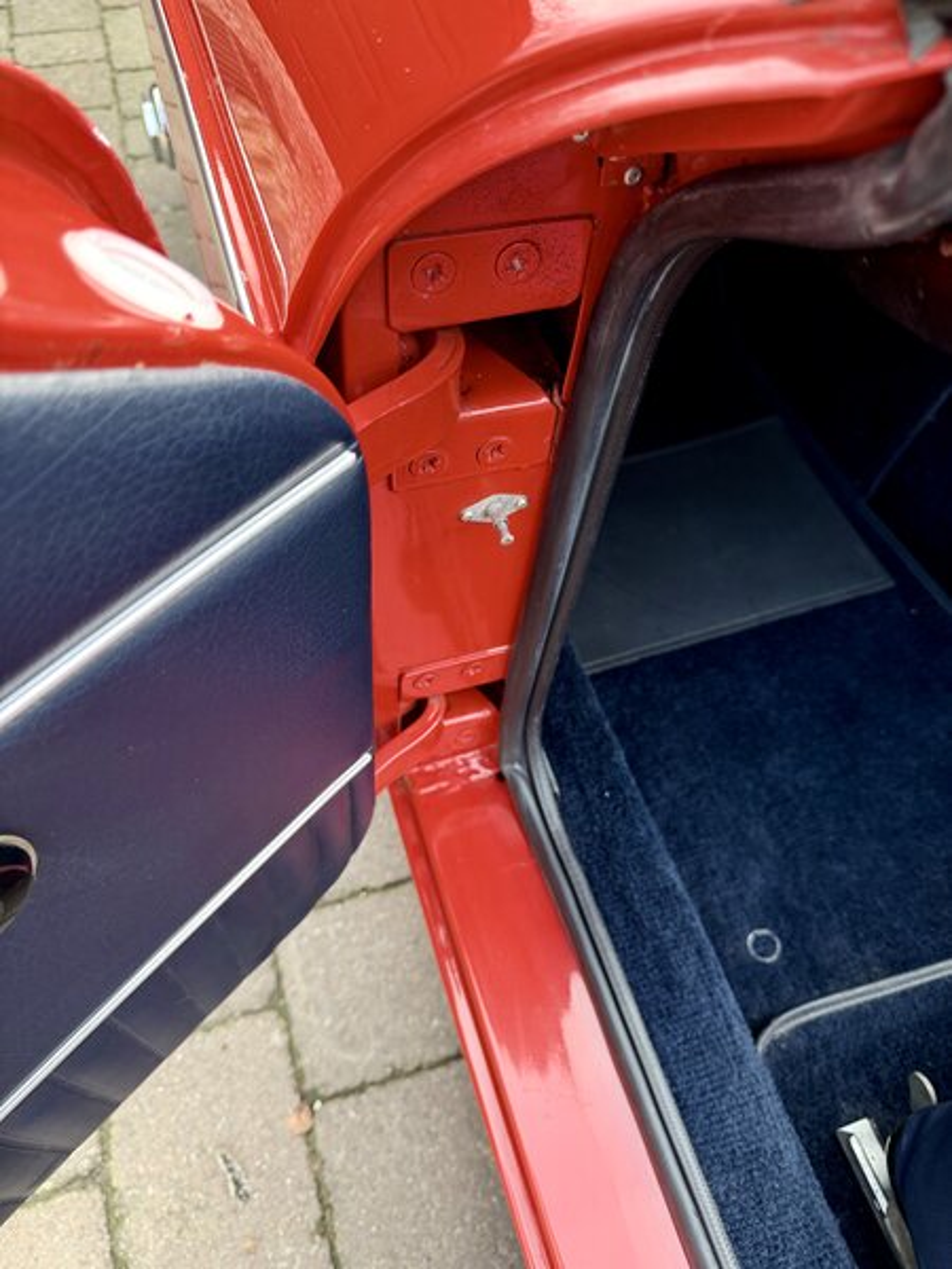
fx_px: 880
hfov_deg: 56.8
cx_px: 476
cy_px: 634
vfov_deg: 71.6
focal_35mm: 24
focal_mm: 6.76
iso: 160
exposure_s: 1/140
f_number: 1.78
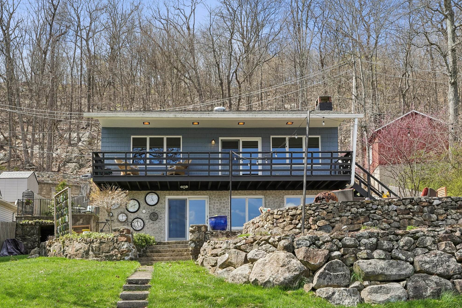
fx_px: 475
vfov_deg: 35.9
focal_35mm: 37
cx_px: 231
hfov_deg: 51.9
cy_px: 152
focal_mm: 24
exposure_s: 1/60
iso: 100
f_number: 10
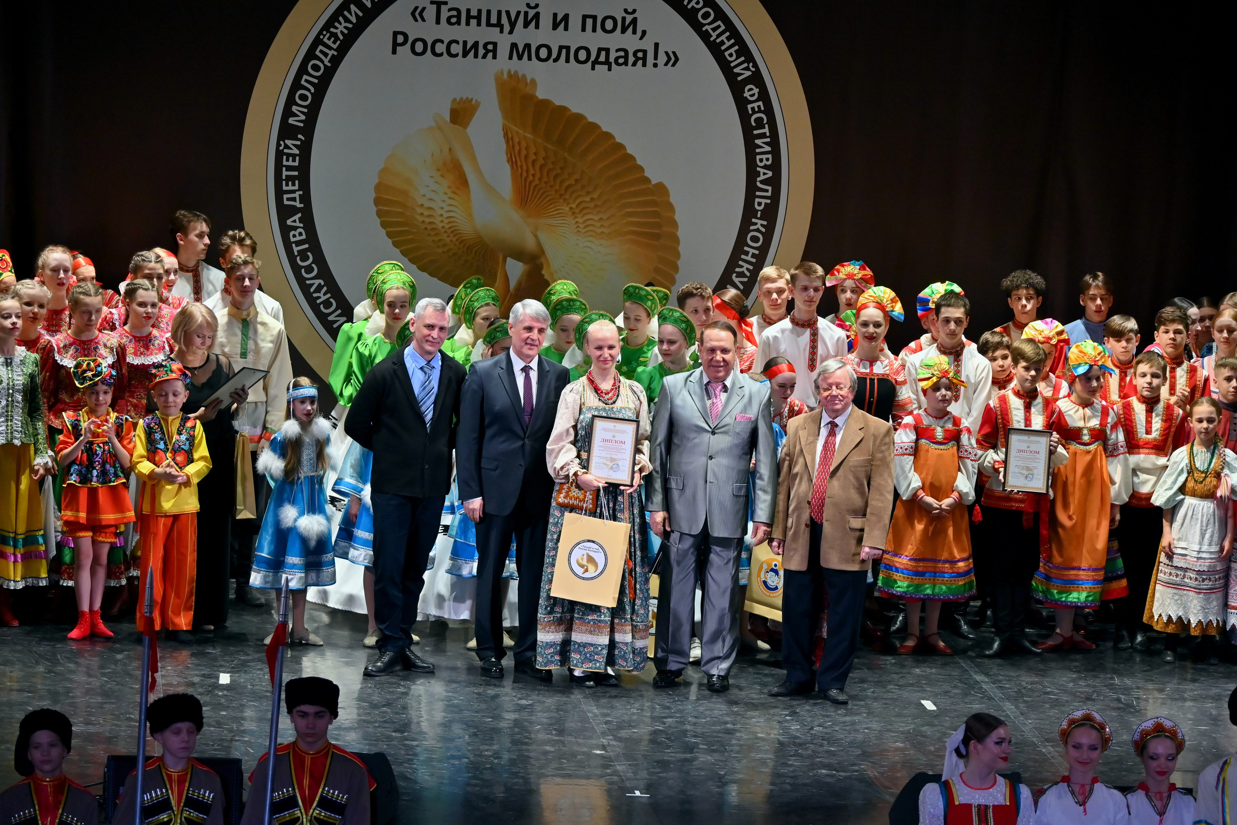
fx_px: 4793
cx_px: 618
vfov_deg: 9.8
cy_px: 412
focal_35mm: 140
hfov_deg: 14.7
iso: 800
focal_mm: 93
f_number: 5.6
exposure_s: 1/180
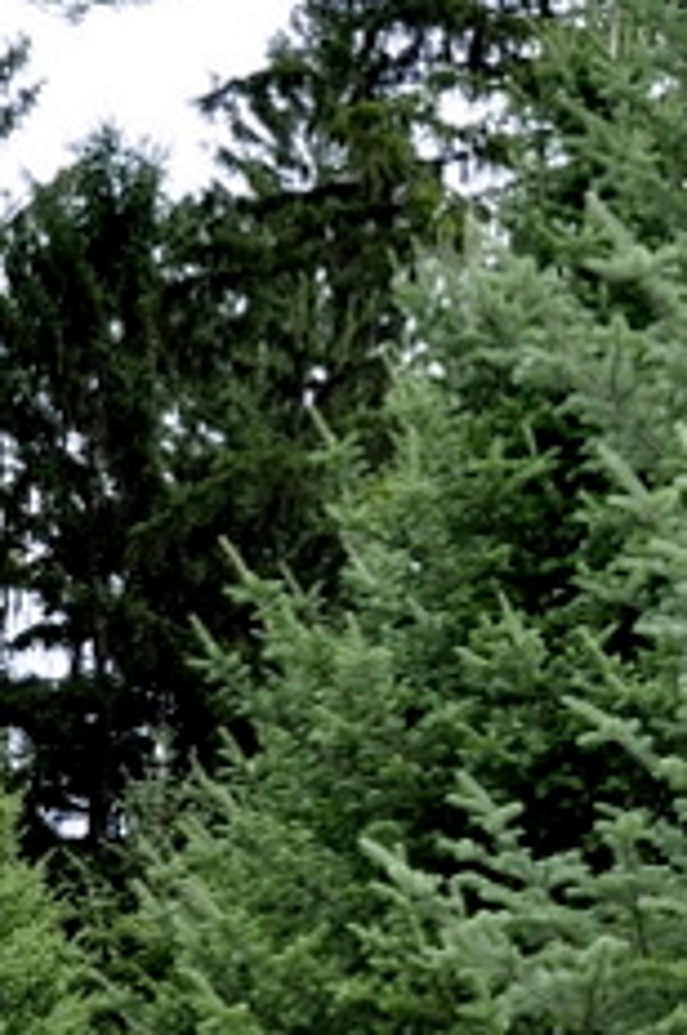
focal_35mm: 109
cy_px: 727
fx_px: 3121
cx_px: 923
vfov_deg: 18.7
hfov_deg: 12.1
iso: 200
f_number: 6.3
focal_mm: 21
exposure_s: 1/200
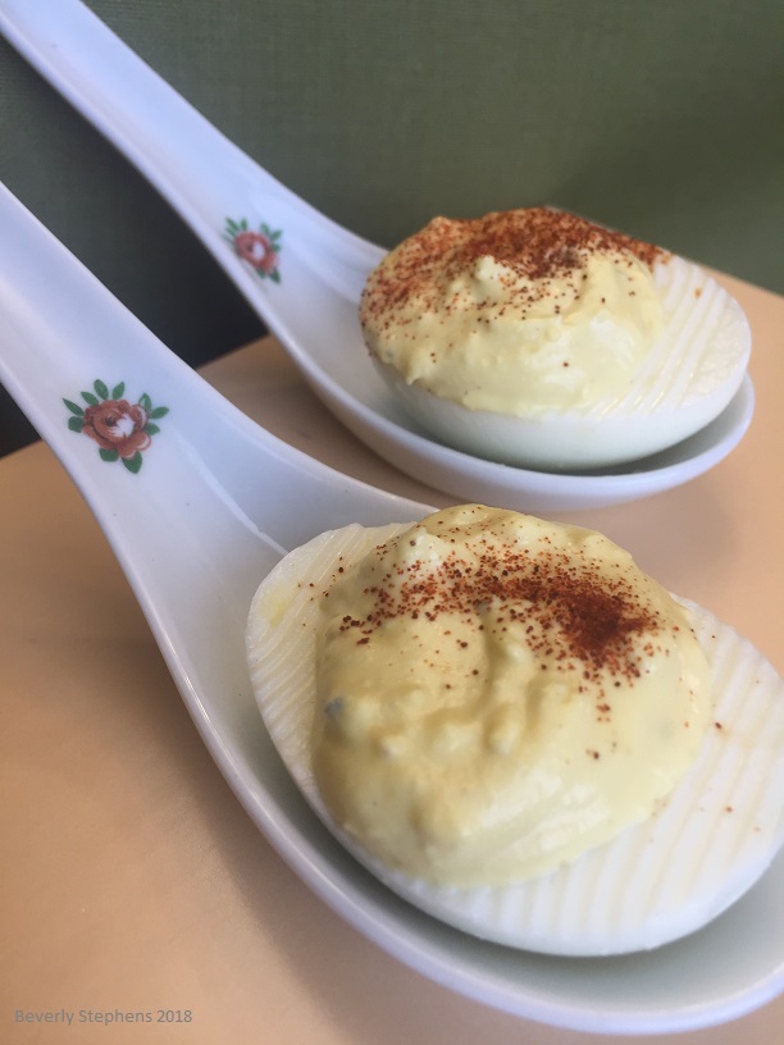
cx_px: 392
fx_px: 876
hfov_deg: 48.2
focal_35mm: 29
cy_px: 522
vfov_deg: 61.7
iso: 50
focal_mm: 4.15
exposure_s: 1/30
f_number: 2.2
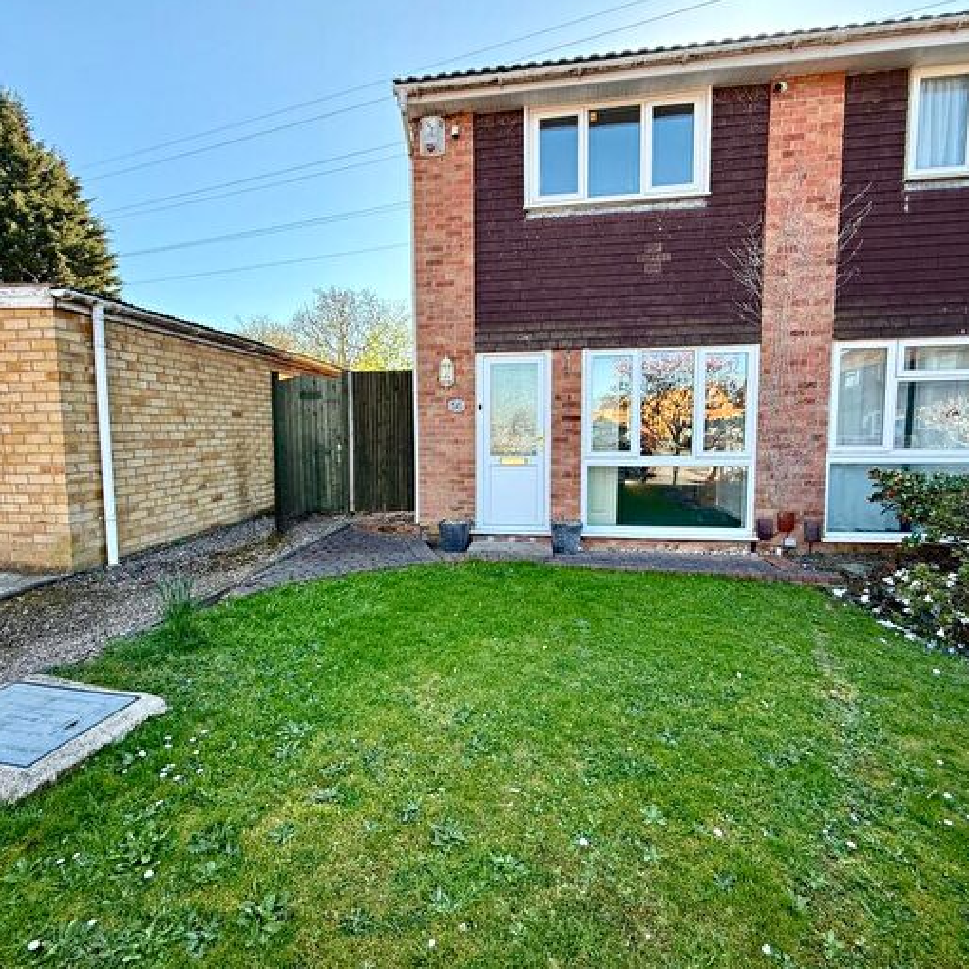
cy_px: 478
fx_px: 538
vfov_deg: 84.0
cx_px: 466
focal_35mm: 17
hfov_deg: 83.9
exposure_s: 1/336
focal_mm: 2.22
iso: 64
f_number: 2.2
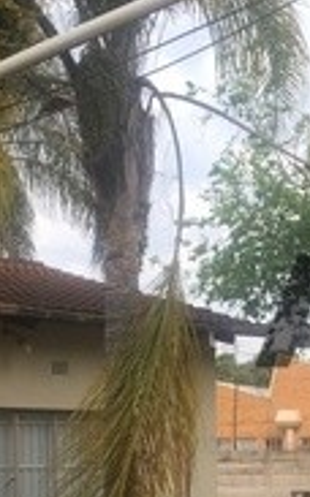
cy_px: 460
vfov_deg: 23.9
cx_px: 196
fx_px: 1138
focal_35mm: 84
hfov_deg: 15.5
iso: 25
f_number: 2.2
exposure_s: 1/358
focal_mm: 4.15
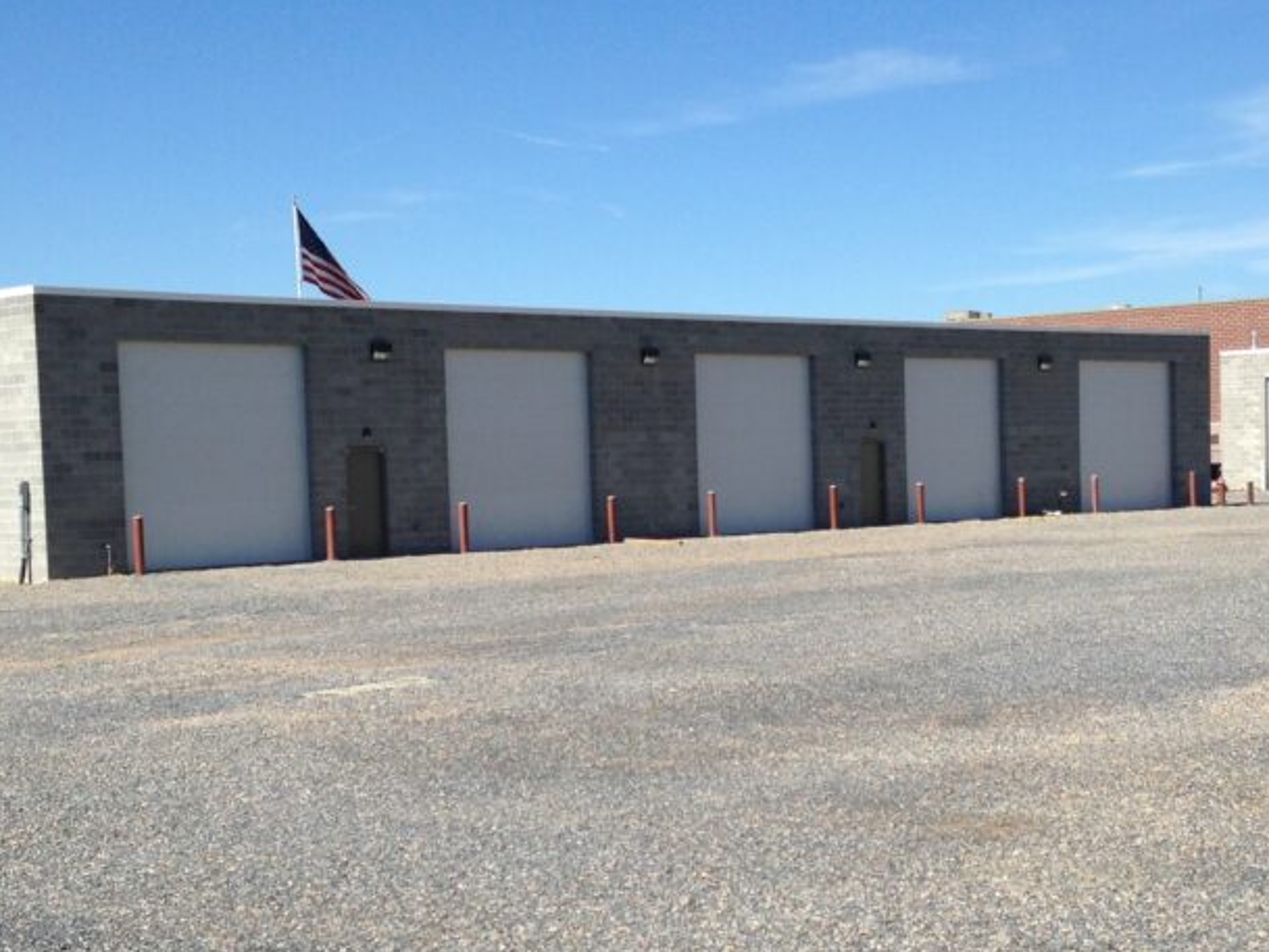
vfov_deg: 22.5
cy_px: 598
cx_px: 644
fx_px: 2383
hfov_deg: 29.8
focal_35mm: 65
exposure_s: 1/1938
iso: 50
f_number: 2.4
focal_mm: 4.12
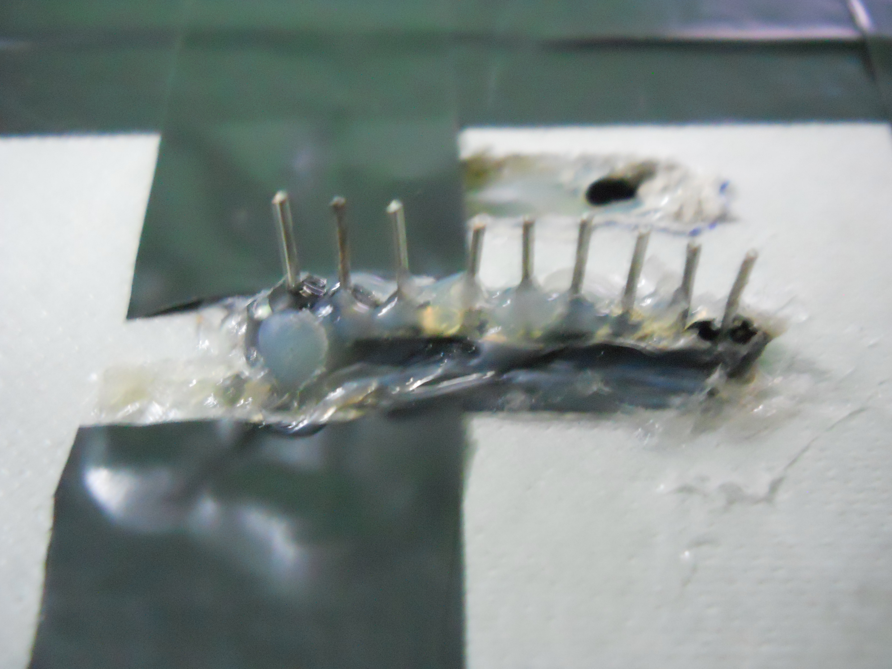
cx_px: 446
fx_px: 1057
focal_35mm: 41
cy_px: 334
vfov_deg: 35.1
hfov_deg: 45.8
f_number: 3.1
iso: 800
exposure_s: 1/8
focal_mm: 6.72
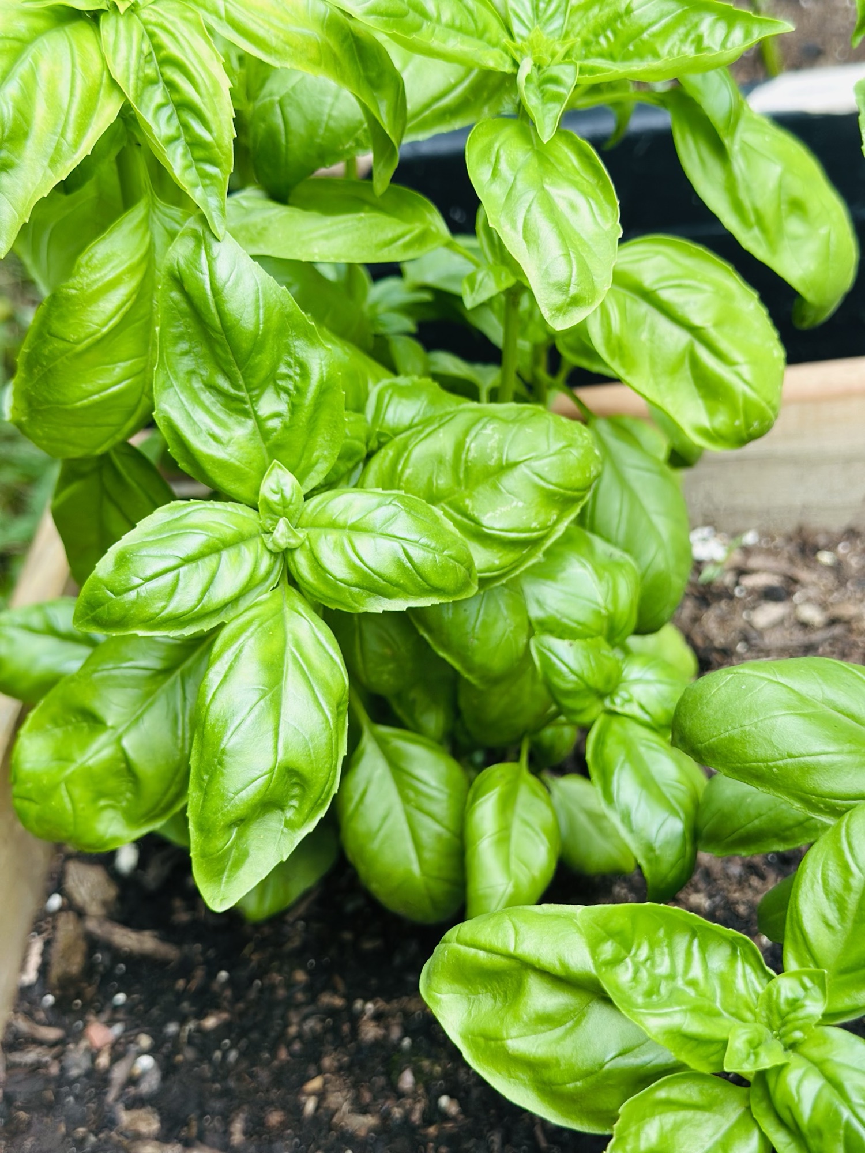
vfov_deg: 39.7
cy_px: 576
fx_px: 1599
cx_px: 432
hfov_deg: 30.3
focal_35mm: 48
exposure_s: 1/281
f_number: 1.78
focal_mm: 6.86
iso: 80
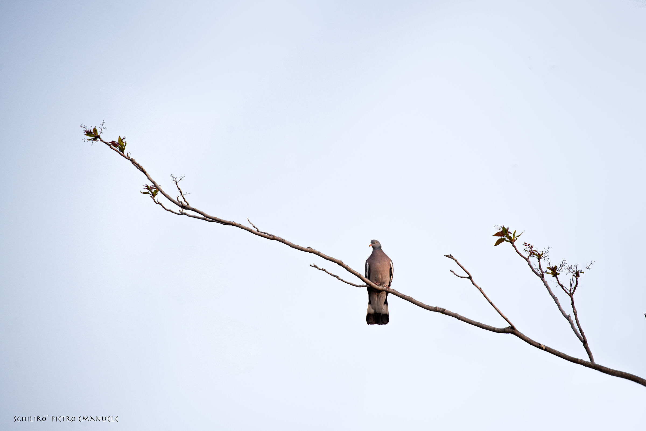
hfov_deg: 9.4
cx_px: 323
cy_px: 216
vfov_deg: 6.3
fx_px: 3949
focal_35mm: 220
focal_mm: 220
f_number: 5.6
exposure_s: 1/100
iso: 800
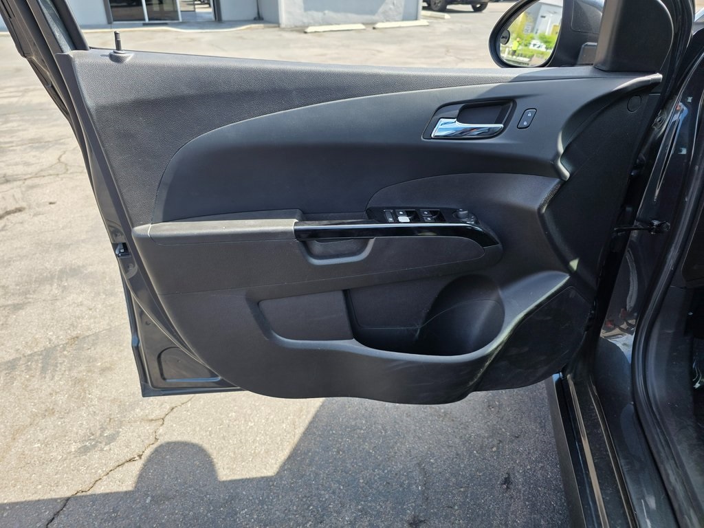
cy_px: 264
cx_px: 352
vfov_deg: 58.9
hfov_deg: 73.9
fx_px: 468
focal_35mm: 23
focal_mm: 6.3
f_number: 1.7
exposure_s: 1/141
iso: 12
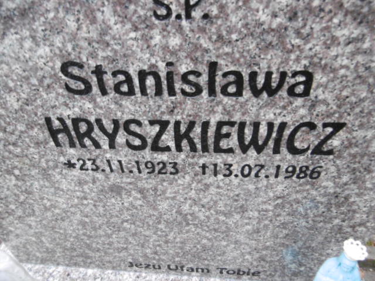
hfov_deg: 71.6
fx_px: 260
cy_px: 140
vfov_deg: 56.8
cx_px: 188
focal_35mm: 24
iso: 400
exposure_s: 1/50
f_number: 3.1
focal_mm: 4.3
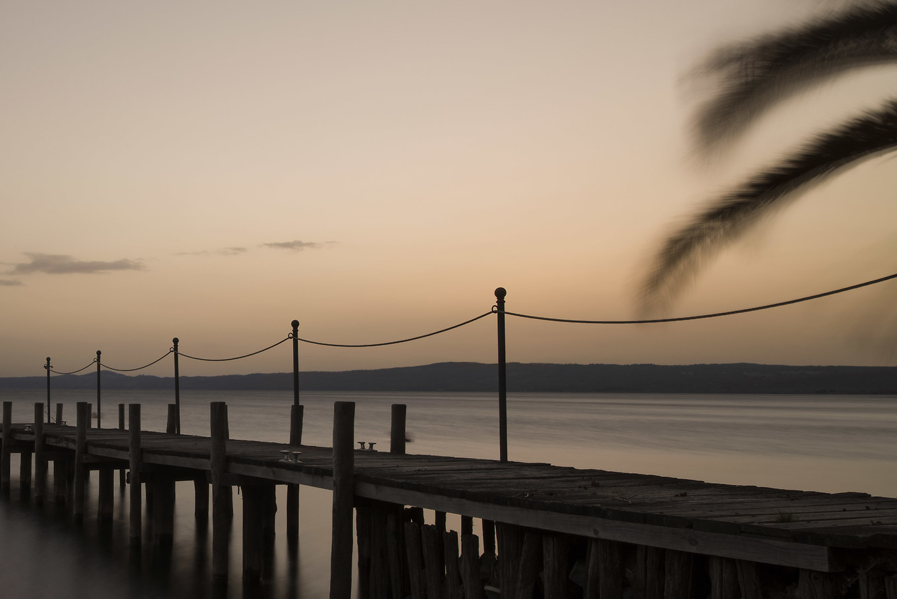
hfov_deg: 47.4
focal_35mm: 37
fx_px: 922
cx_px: 117
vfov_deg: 35.9
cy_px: 342
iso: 64
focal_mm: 21
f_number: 18
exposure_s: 13
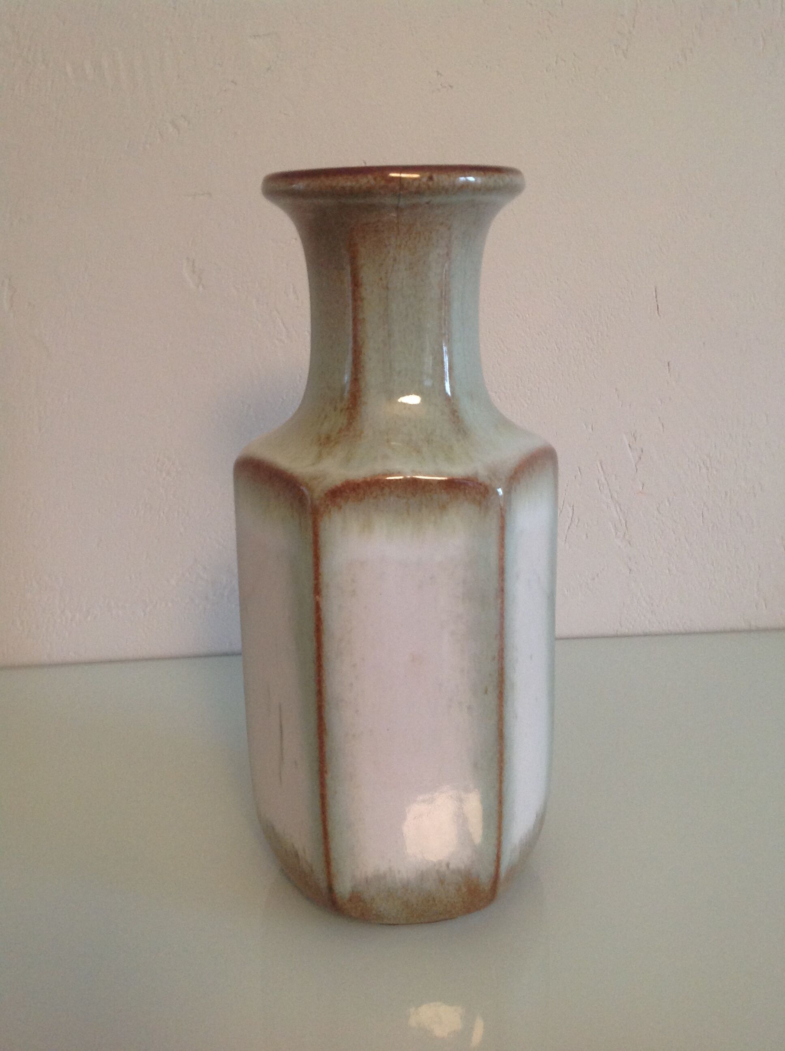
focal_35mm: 35
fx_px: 1061
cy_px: 526
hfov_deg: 40.6
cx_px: 392
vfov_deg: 52.7
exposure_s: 1/15
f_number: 2.4
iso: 200
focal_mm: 4.28
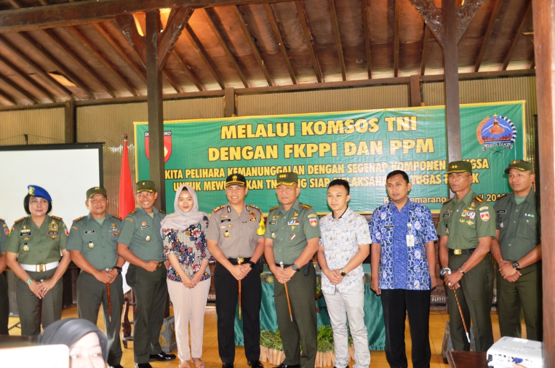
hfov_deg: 57.3
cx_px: 278
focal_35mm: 33
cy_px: 184
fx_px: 508
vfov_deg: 39.8
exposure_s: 1/6
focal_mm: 22
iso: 400
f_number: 4
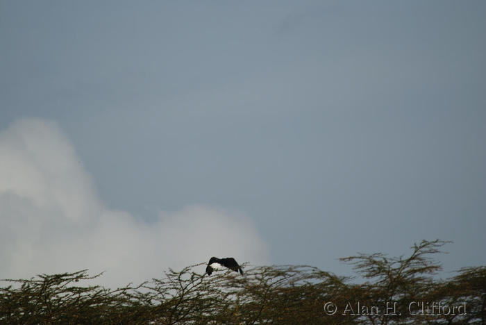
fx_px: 8106
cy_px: 162
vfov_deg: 2.3
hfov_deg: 3.4
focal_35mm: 600
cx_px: 243
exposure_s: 1/1000
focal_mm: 400
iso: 100
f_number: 5.6
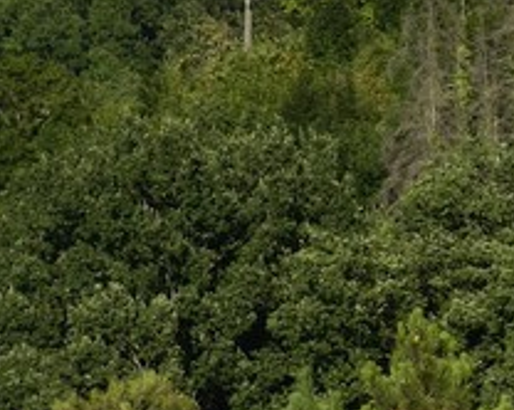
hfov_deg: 3.7
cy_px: -412
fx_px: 7690
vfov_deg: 3.0
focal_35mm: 506
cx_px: 1794
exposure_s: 1/320
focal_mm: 70
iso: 200
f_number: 11
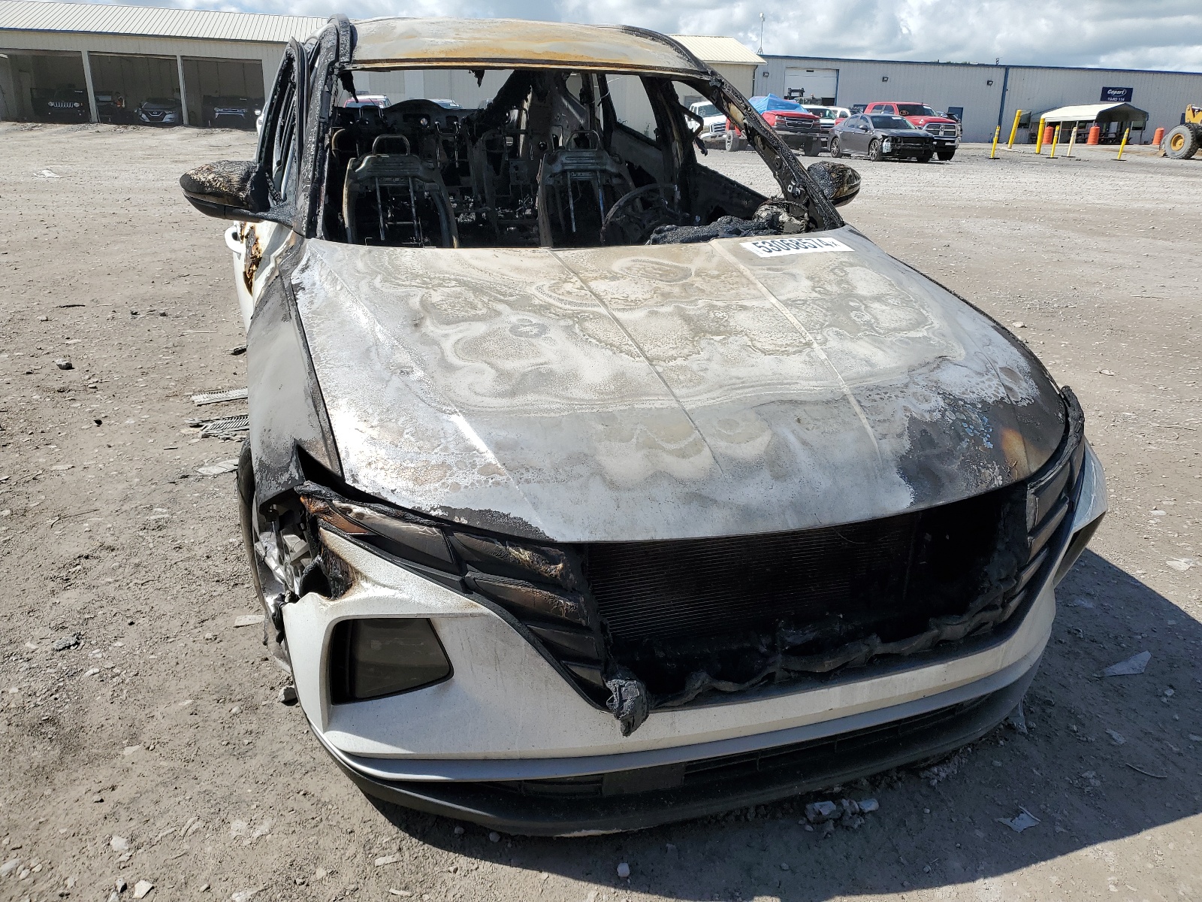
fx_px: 903
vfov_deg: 53.1
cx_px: 601
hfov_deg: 67.3
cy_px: 451
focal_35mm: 26
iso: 50
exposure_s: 1/3333
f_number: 1.5
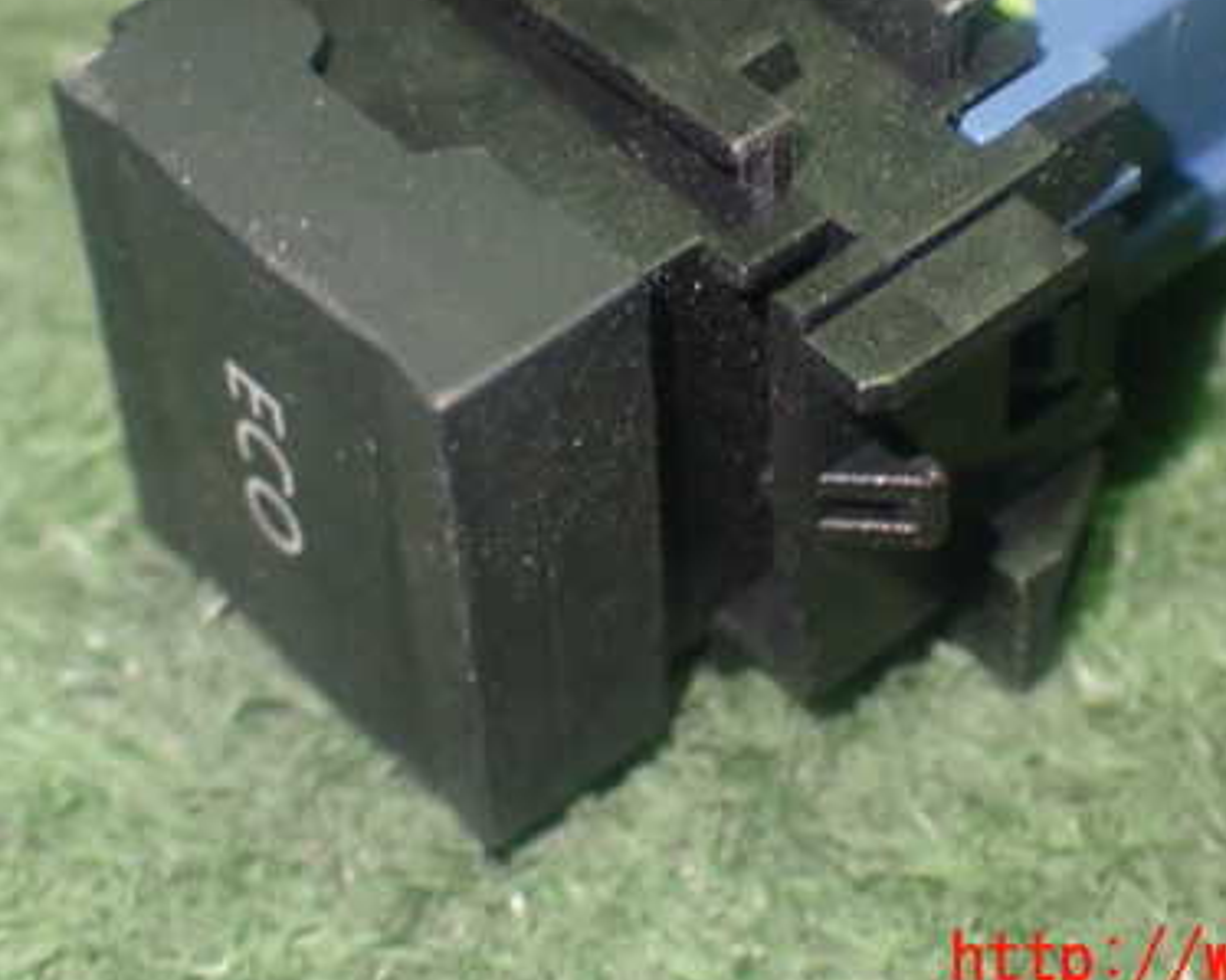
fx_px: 3519
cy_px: 265
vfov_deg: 15.8
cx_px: 708
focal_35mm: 97
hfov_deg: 19.8
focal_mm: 11.09
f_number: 3.6
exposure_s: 1/30
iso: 800
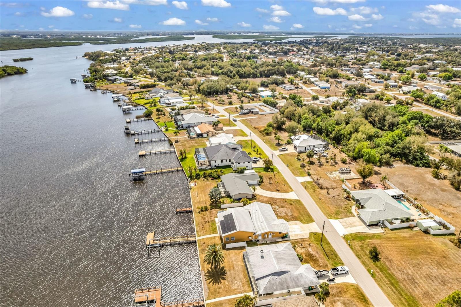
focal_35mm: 22
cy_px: 154
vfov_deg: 57.2
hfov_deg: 78.6
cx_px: 230
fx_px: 282
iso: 100
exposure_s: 1/2000
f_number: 2.8
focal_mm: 8.38
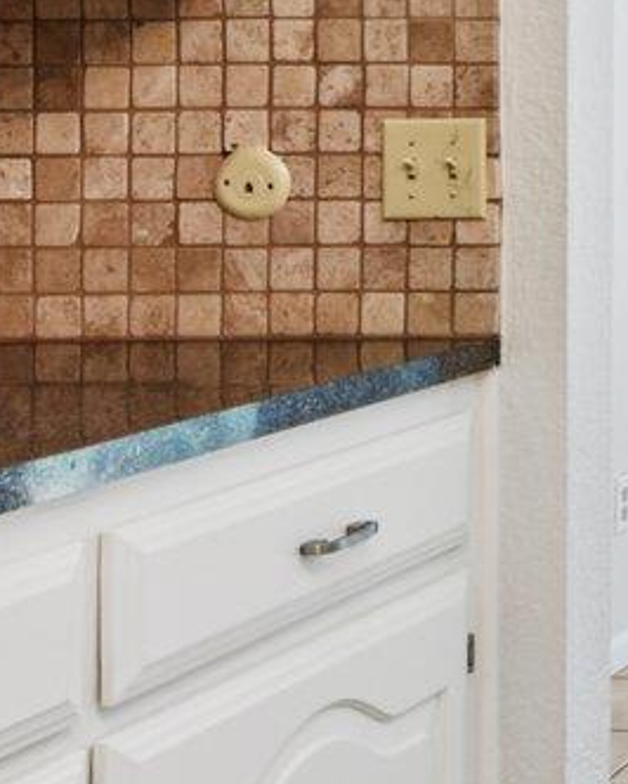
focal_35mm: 81
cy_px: 43
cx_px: 1445
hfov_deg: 14.1
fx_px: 1880
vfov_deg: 22.8
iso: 100
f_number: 8
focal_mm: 14
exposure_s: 1/10
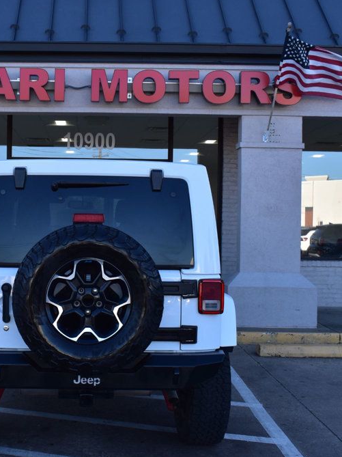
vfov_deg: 36.2
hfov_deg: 27.1
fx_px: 699
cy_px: 228
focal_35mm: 53
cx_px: 81
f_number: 10
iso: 400
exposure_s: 1/200
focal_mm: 24
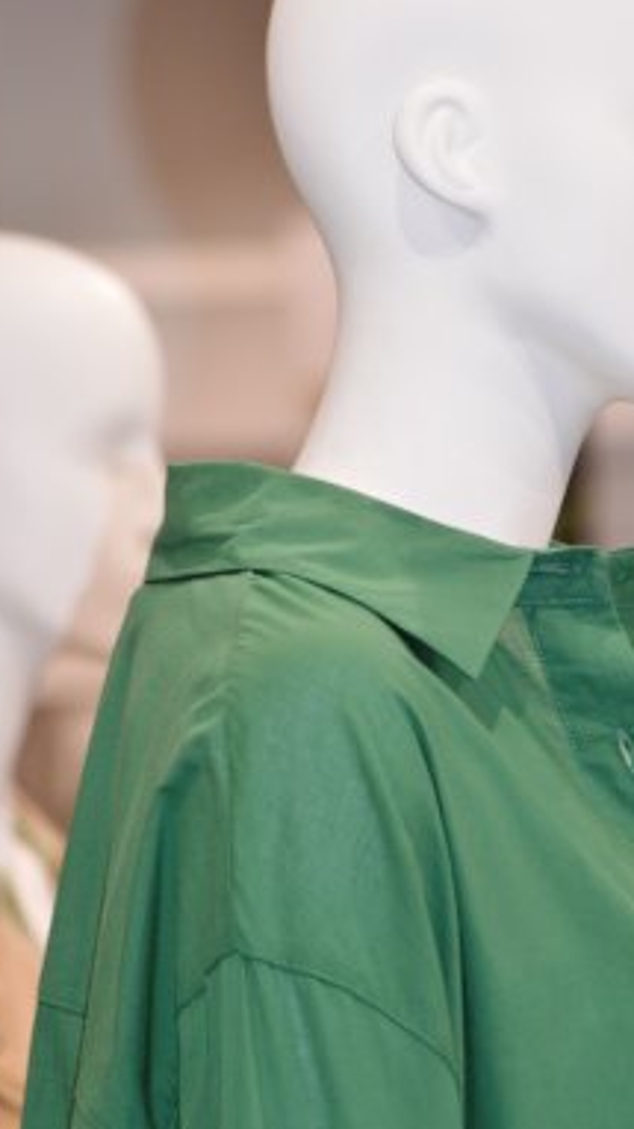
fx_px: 15026
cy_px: 684
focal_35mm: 502
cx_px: 344
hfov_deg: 2.4
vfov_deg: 4.3
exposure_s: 1/60
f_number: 8
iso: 800
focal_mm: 200
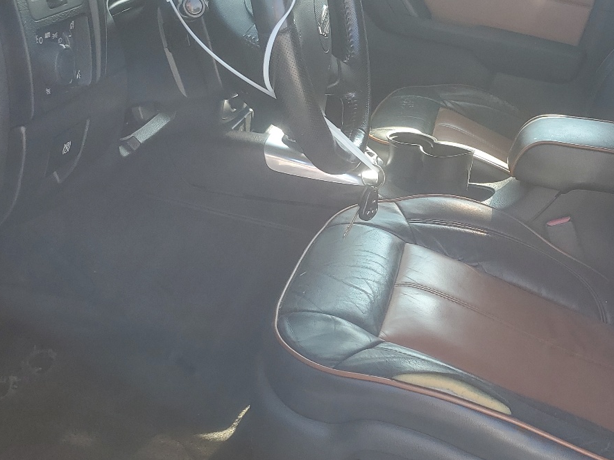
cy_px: 227
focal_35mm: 47
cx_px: 446
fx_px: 834
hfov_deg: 39.5
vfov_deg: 30.9
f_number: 1.5
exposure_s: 1/370
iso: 50
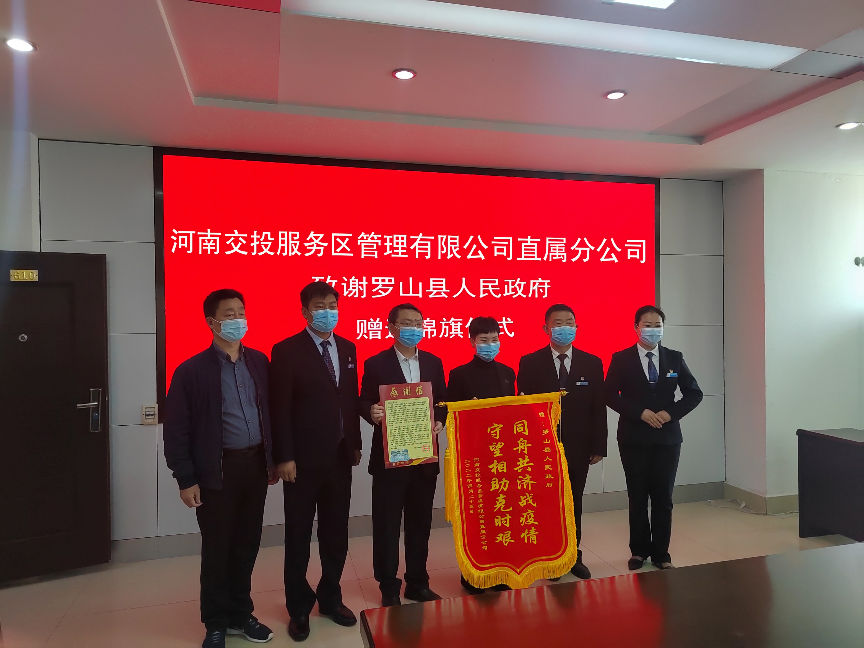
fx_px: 574
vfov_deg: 58.9
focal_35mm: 23
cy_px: 324
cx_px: 432
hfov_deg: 73.9
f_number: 1.9
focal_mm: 5.52
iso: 884
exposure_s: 1/100
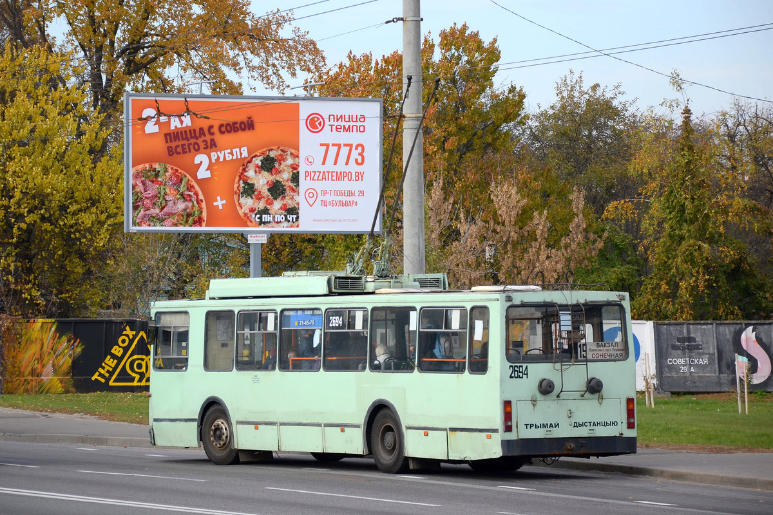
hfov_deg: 13.0
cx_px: 386
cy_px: 258
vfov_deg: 8.7
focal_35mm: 158
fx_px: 3382
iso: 100
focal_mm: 105
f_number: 6.3
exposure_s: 1/400
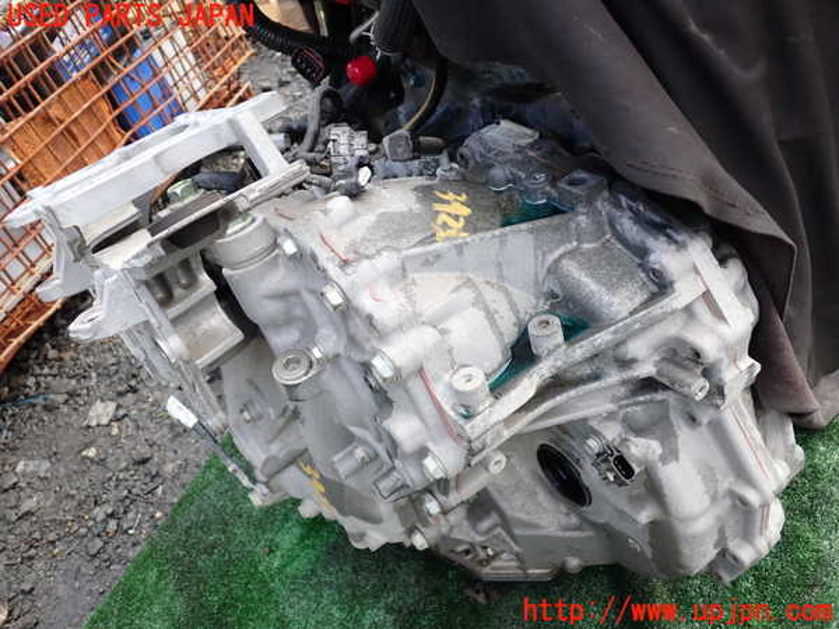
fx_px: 727
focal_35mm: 30
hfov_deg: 60.0
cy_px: 314
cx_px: 420
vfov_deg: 46.8
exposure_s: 1/100
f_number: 2.3
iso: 100
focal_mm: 5.4
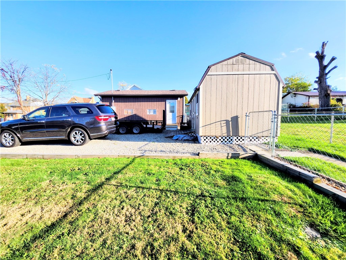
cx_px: 173
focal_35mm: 13
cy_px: 130
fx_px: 130
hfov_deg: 106.2
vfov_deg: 89.9
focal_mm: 1.74
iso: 40
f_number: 2.2
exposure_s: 1/775
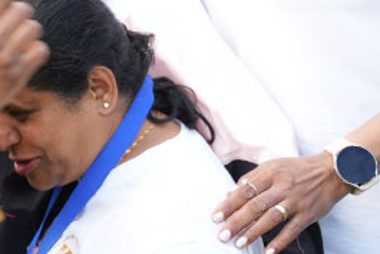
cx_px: -98
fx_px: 1659
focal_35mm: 157
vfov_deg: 8.5
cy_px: -138
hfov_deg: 12.7
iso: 250
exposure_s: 1/250
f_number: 2.8
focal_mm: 40.8
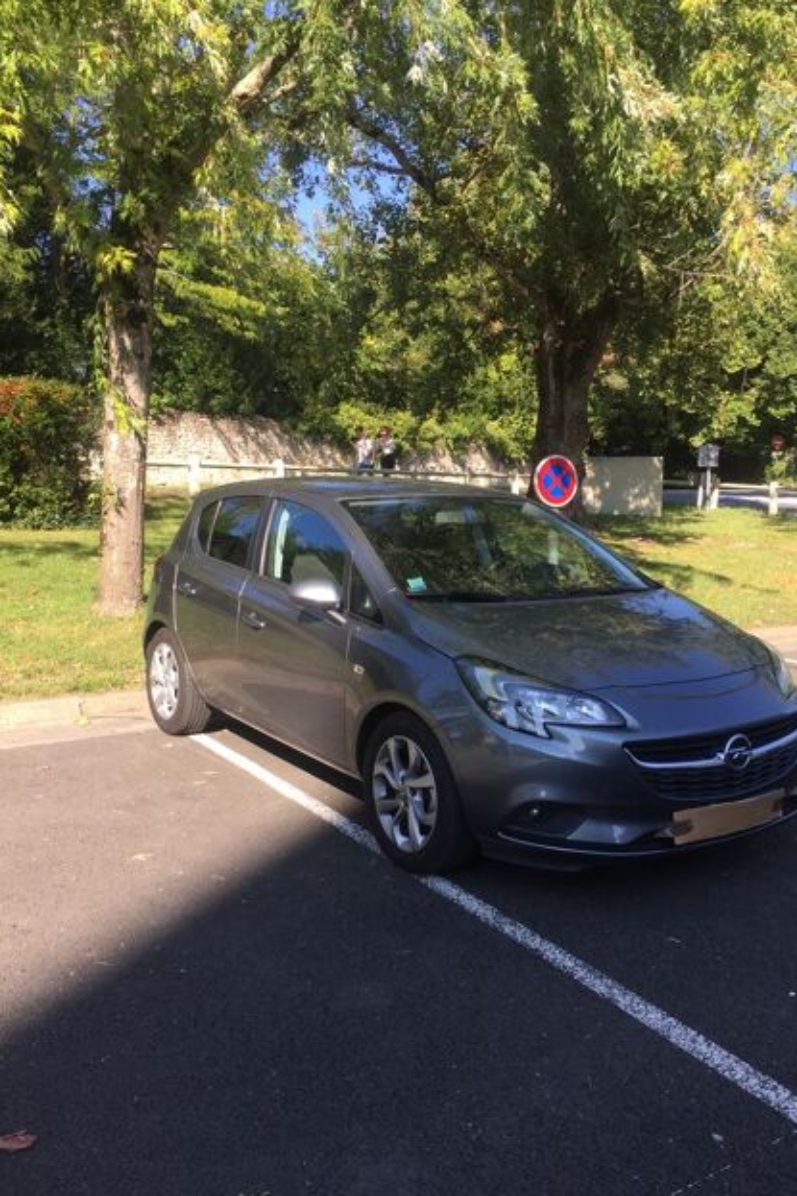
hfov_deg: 42.2
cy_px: 612
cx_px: 457
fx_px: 1030
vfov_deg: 60.3
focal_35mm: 31
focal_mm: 4.15
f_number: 2.2
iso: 32
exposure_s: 1/628
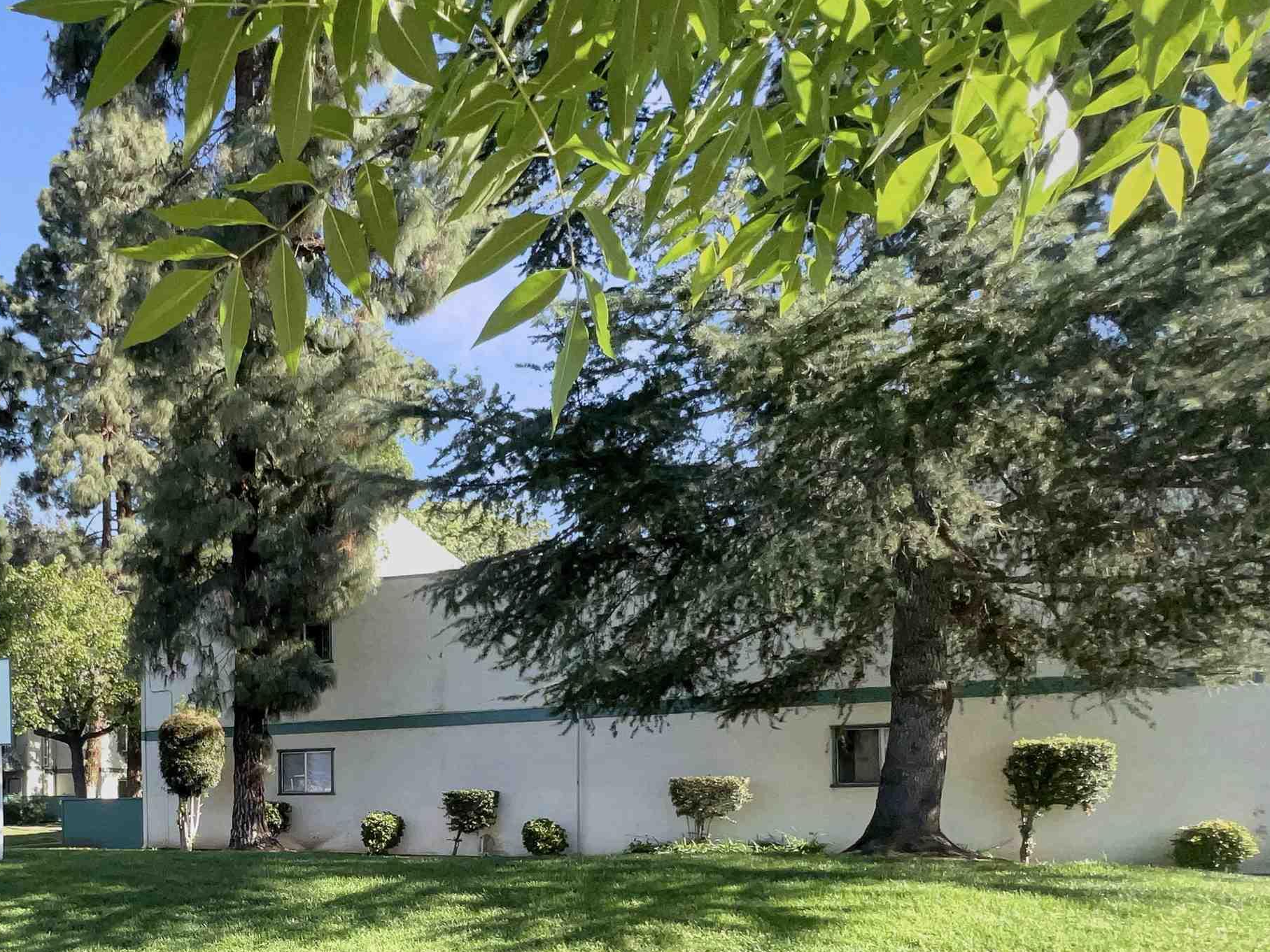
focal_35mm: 22
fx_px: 807
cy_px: 725
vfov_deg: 57.6
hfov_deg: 68.7
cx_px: 247
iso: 100
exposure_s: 1/1074
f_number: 1.8
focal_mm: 1.57
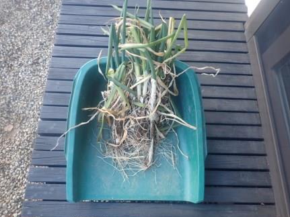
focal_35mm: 26
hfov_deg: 67.3
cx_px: 140
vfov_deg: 53.0
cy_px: 112
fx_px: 218
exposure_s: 1/100
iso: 200
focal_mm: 4.5
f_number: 2
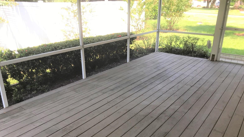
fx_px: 201
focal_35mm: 31
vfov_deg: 37.7
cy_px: 81
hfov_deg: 62.6
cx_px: 122
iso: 20
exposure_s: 1/209
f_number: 1.8
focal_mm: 3.99
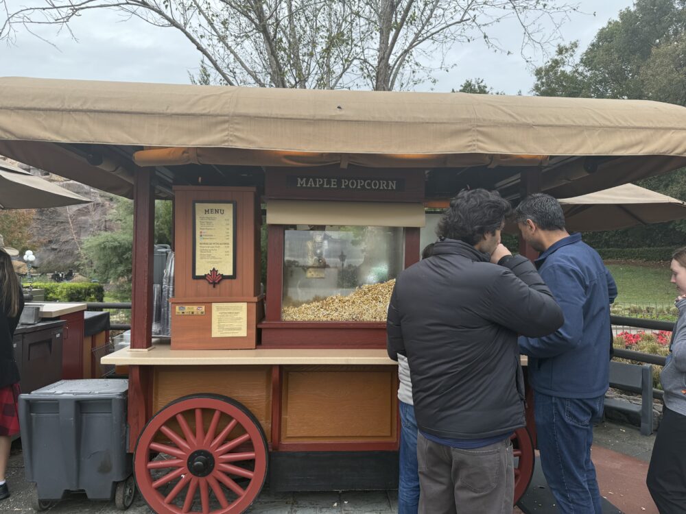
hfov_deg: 71.6
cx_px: 343
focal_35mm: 24
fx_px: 476
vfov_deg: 56.8
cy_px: 257
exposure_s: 1/1122
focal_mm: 6.76
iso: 100
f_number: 1.78
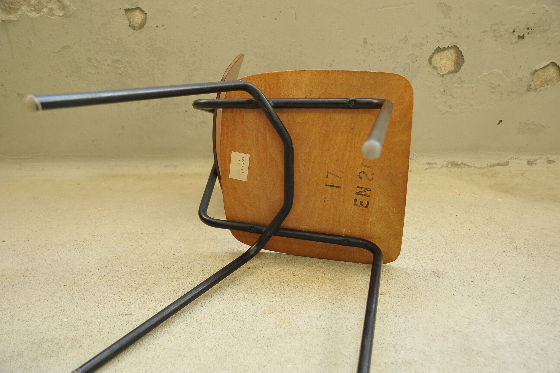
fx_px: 544
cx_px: 280
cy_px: 186
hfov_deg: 54.5
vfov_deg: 37.8
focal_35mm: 35
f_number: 4
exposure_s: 1/60
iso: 1600
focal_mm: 35
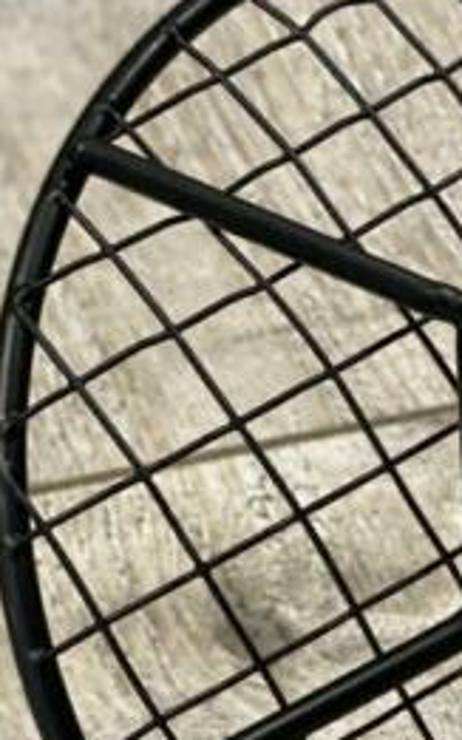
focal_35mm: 152
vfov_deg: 13.7
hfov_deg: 8.6
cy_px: 624
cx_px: 351
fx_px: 3064
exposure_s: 1/50
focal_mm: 6
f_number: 2
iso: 160
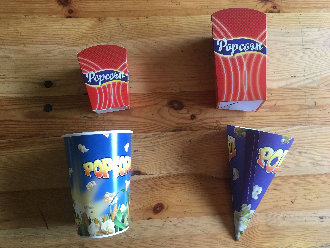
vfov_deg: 48.2
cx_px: 165
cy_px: 124
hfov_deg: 61.7
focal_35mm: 29
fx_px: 276
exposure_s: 1/33
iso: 100
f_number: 2.2
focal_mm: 4.15
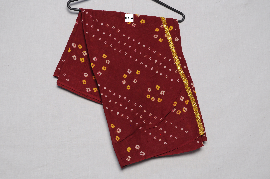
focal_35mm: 87
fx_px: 652
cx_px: 135
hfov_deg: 23.4
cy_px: 90
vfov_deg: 15.7
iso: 400
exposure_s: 1/5
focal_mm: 58
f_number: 11
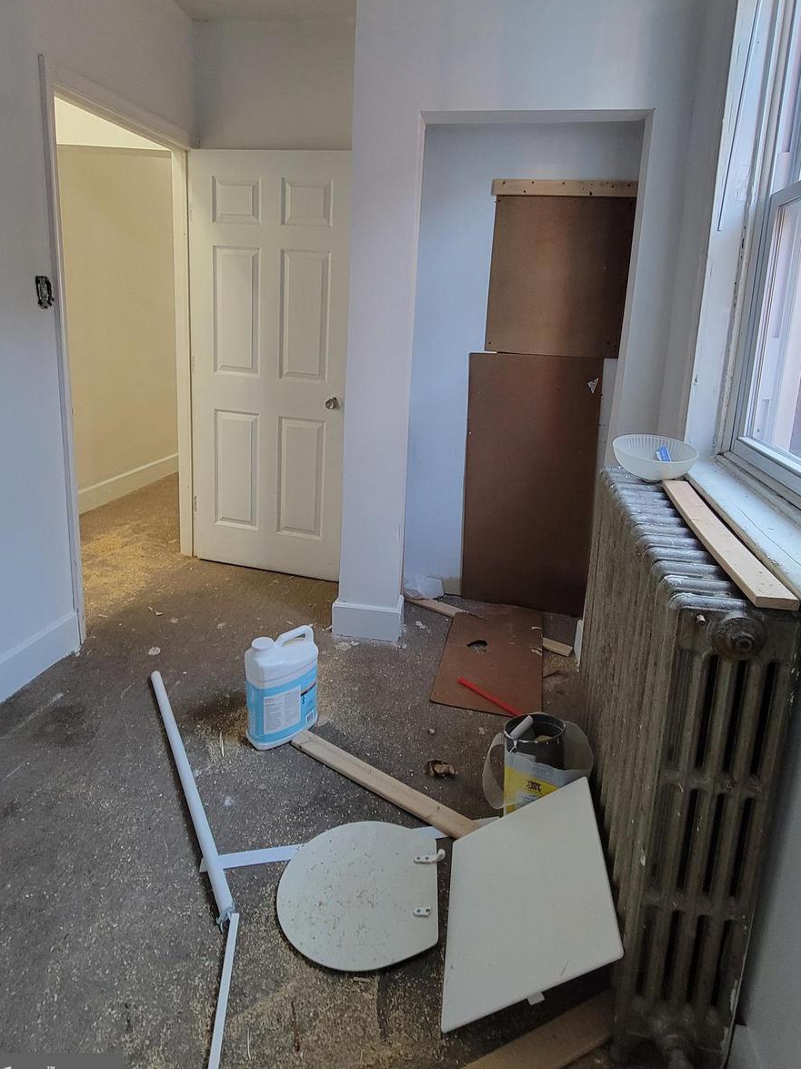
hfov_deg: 74.7
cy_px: 429
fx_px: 525
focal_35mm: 17
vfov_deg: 89.9
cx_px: 420
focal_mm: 2.2
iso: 320
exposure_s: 1/60
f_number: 2.2
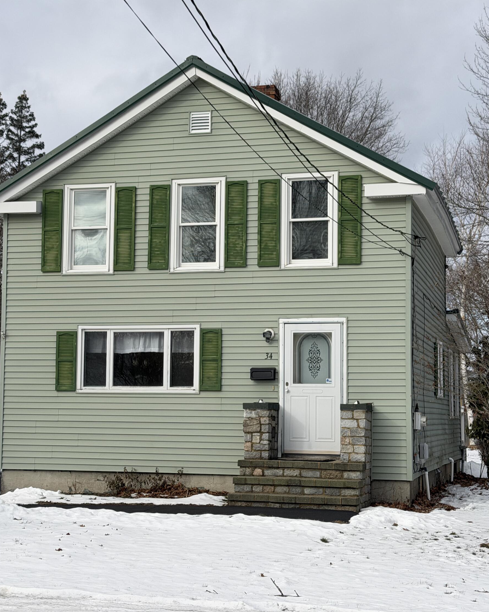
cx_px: 210
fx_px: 1140
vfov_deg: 30.0
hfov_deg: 24.2
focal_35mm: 63
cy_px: 308
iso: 64
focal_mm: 6.76
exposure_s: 1/5208
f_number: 1.78
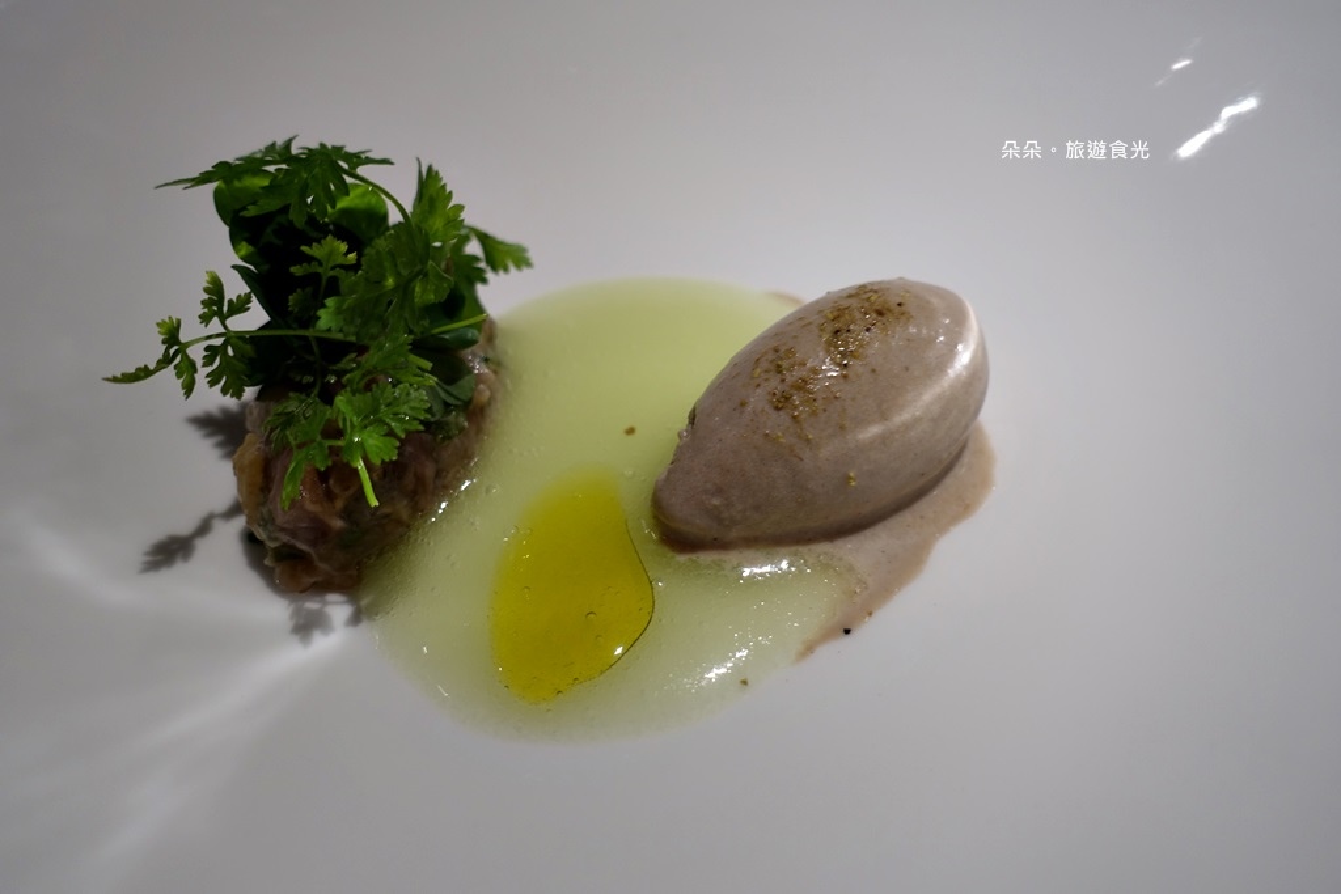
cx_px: 670
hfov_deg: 73.7
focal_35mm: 24
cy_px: 447
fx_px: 894
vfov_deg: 53.1
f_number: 2.8
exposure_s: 1/30
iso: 125
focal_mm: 8.8
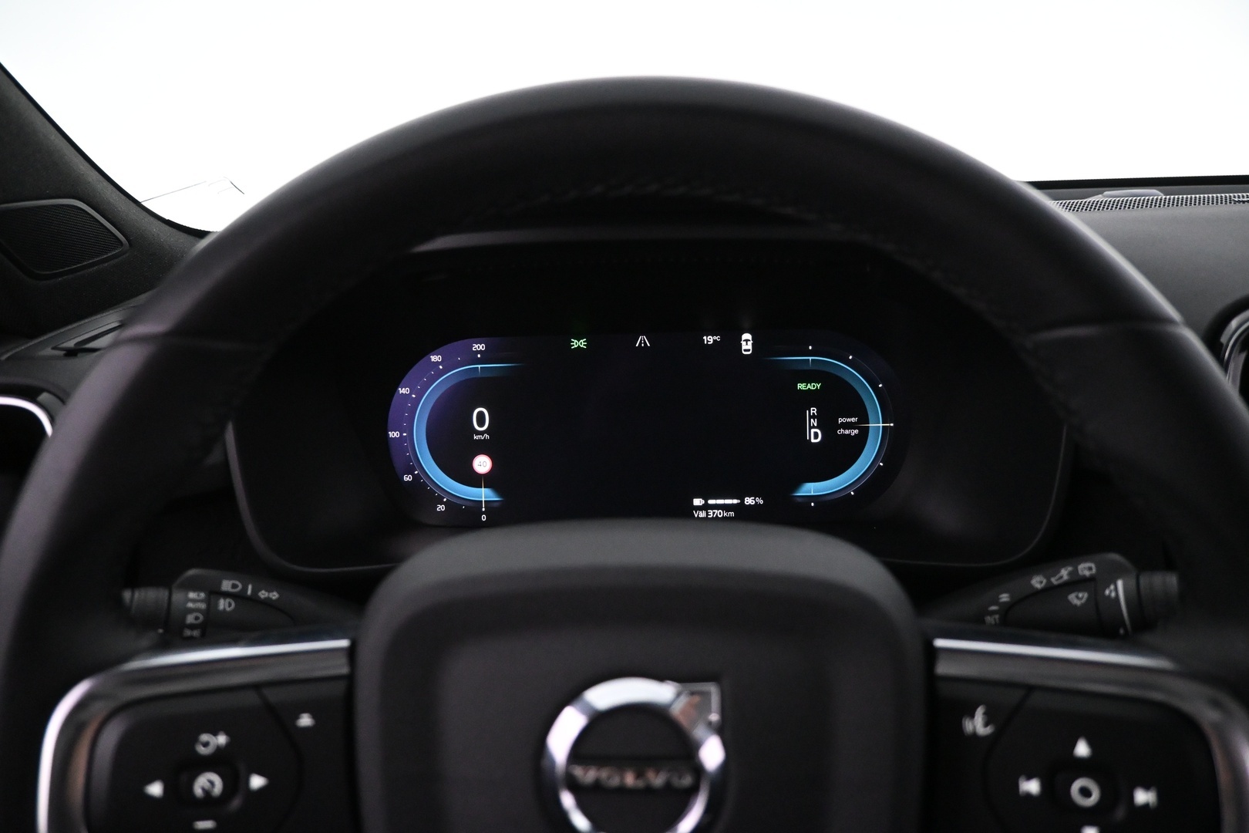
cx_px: 624
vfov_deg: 53.1
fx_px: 833
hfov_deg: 73.7
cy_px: 416
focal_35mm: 24
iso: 4000
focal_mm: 16
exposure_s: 1/60
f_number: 3.5
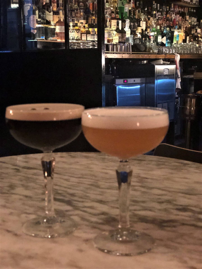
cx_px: 101
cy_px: 134
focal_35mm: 57
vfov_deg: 33.8
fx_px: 443
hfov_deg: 25.7
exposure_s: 1/33
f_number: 2.8
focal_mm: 6.6
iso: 1250
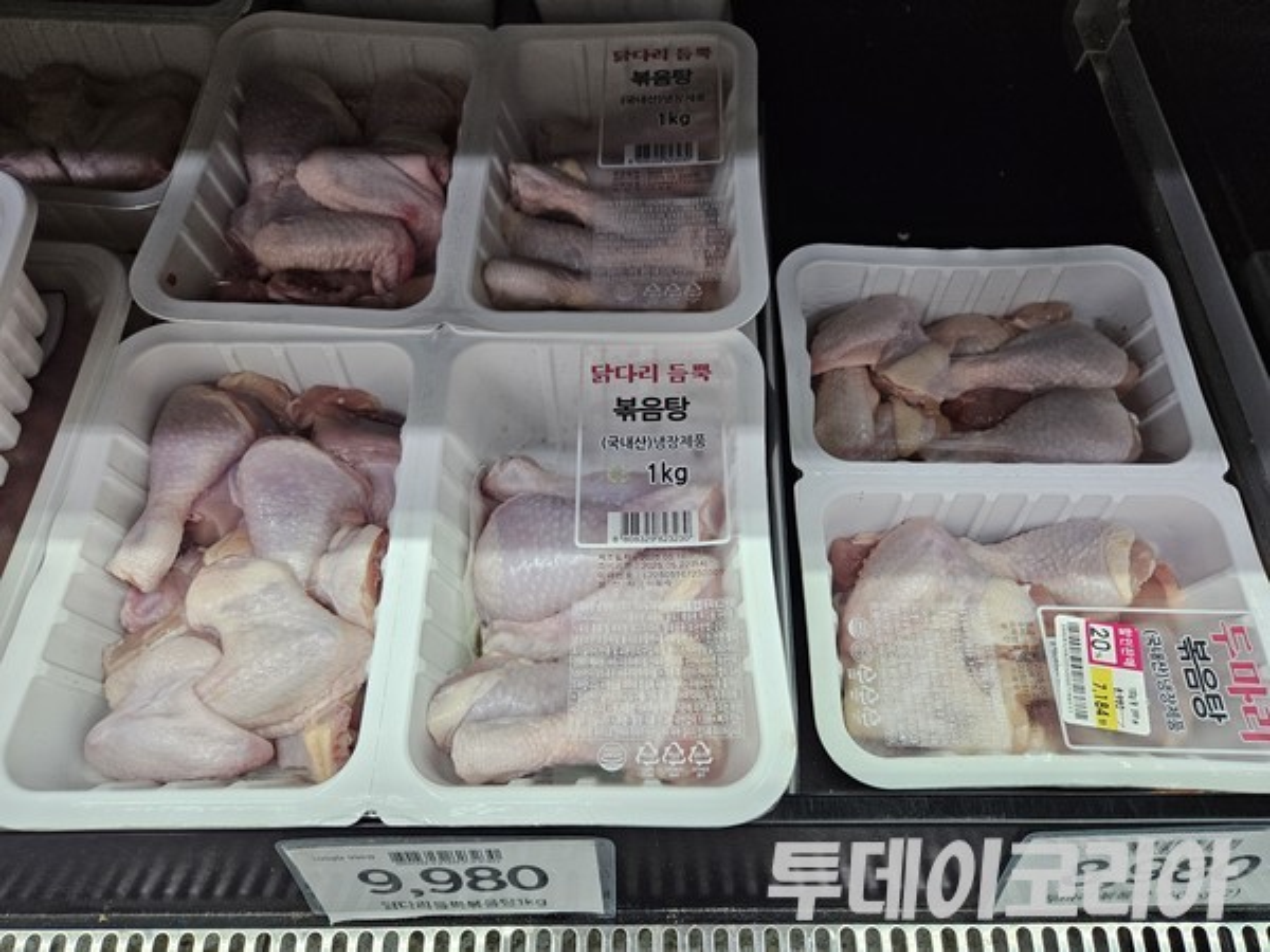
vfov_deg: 58.9
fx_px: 844
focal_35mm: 23
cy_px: 476
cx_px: 635
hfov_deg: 73.9
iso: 250
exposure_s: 1/120
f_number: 1.8
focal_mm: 5.4
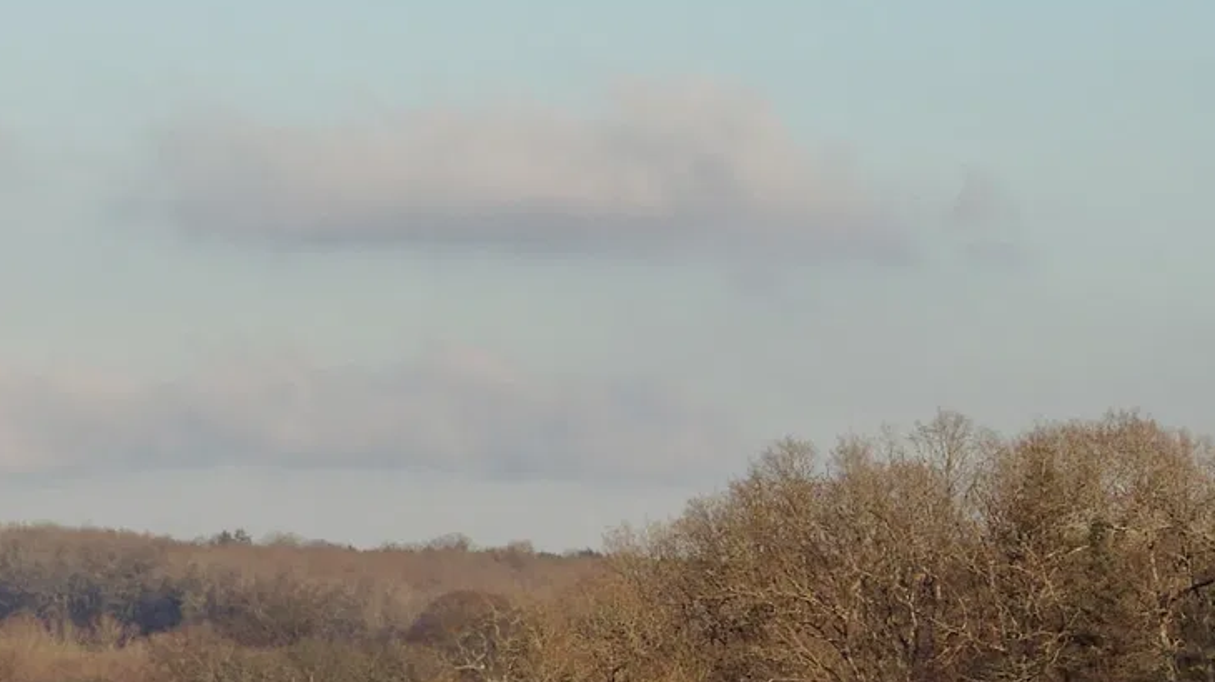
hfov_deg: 8.9
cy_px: 759
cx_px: -112
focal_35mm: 241
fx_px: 7761
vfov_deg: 5.0
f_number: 5.6
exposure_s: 1/1000
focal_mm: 70
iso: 200
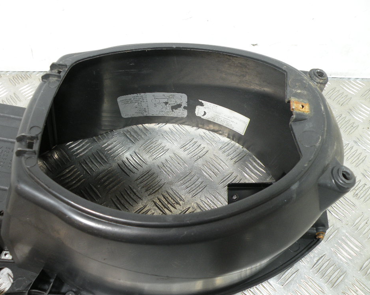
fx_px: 317
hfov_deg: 60.4
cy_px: 148
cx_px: 176
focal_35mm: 29
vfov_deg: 49.9
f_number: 2.8
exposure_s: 1/59.7
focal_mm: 4.7
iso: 140
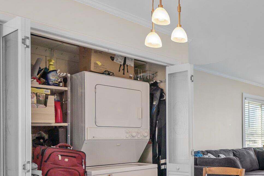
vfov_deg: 35.9
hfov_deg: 45.2
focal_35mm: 36
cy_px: 136
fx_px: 264
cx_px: 262
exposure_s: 1/8
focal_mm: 17
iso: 320
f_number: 4
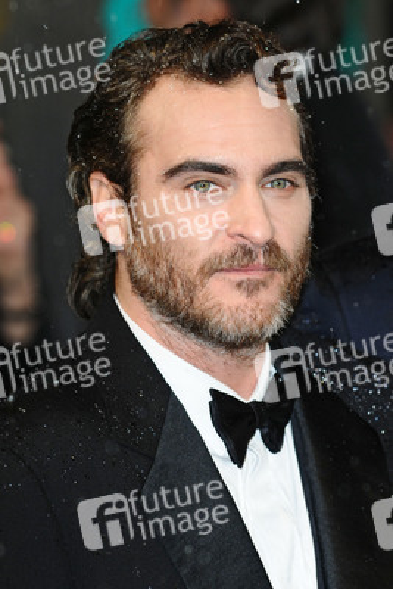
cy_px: 294
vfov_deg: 7.8
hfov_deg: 5.2
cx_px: 196
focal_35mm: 262
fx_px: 4294
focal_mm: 175
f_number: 4
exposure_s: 1/200
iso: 320
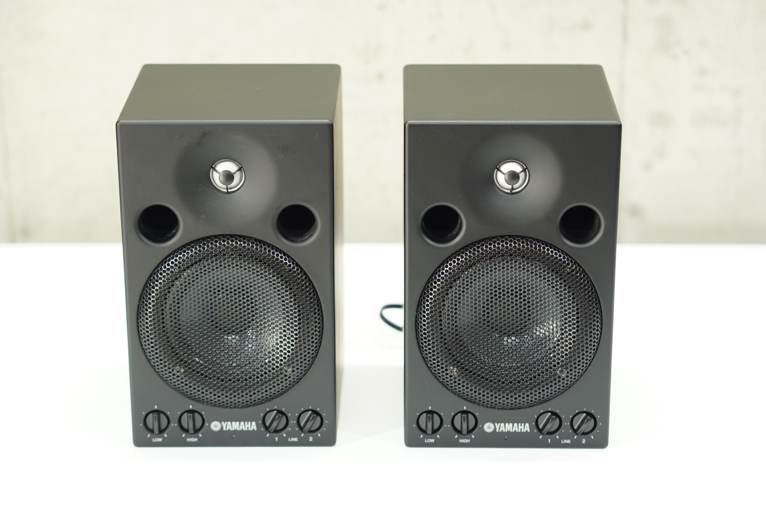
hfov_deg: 27.0
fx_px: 1594
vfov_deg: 18.1
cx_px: 383
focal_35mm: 75
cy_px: 254
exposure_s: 1/50
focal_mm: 50
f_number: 2.8
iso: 400
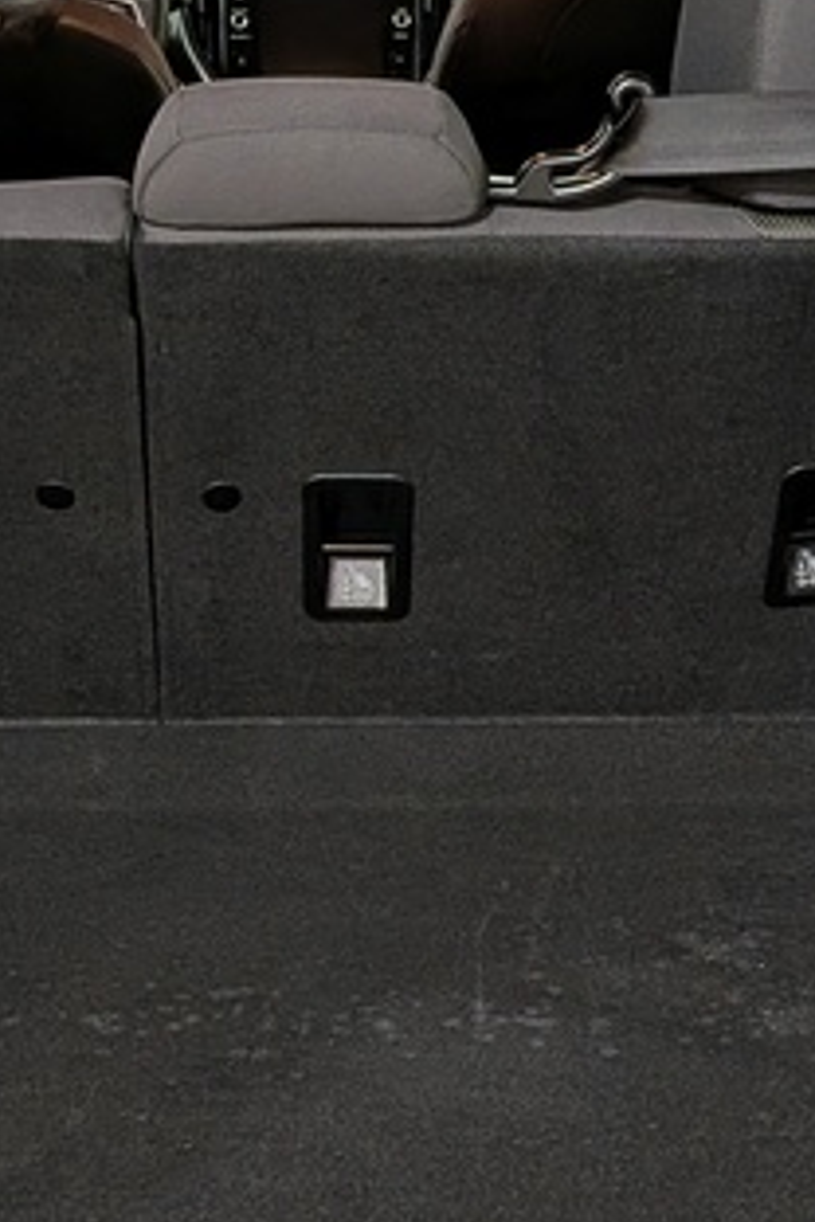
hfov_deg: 16.6
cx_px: 341
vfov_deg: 24.7
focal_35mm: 82
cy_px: 693
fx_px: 2784
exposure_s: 1/74
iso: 28
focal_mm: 4.53
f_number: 1.7
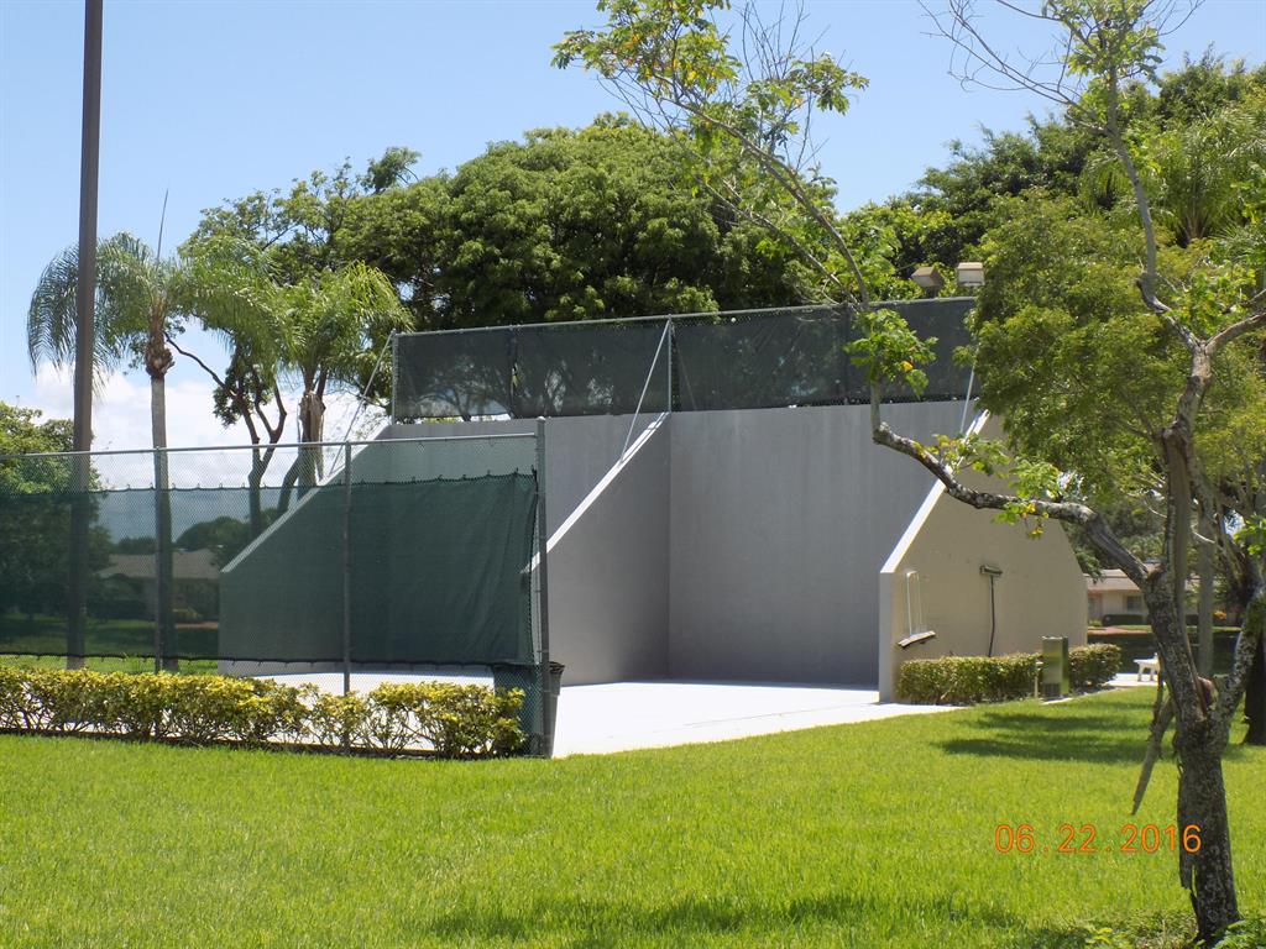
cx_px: 633
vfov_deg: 28.0
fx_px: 1902
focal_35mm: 52
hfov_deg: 36.8
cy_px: 474
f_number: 3.9
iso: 80
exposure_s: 1/640
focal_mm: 9.3
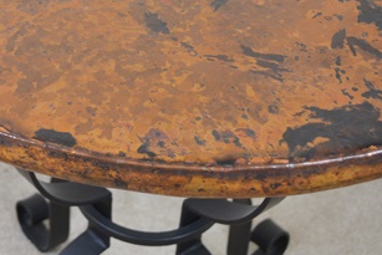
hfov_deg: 23.5
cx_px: 62
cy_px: 90
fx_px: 902
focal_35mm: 85
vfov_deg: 16.1
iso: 640
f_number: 4.5
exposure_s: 1/60
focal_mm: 29
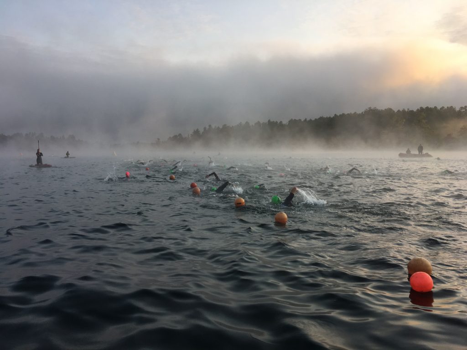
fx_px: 391
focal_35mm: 29
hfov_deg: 61.7
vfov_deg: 48.2
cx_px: 234
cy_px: 175
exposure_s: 1/516
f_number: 2.2
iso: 25
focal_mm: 4.15
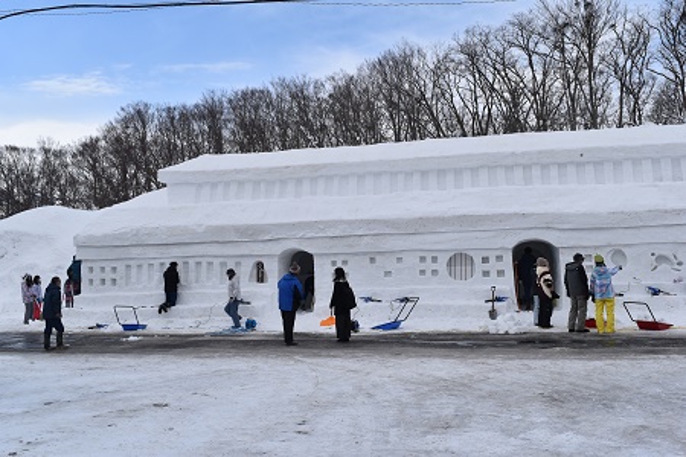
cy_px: 228
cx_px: 343
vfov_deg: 36.9
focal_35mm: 36
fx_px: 686
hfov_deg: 53.1
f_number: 11
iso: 200
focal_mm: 24
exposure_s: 1/500
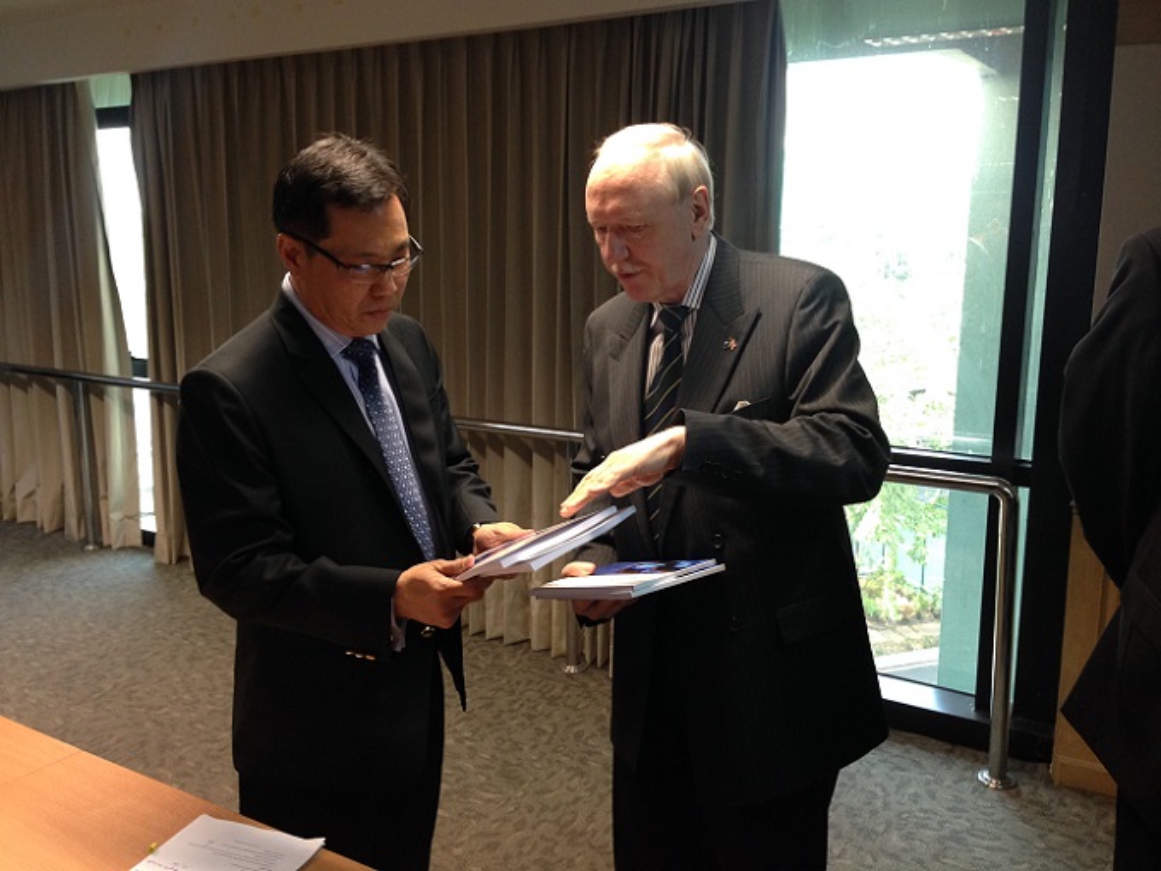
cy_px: 436
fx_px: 1107
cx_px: 580
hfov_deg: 55.4
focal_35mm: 33
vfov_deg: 42.9
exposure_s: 1/20
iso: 125
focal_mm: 4.12
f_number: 2.4
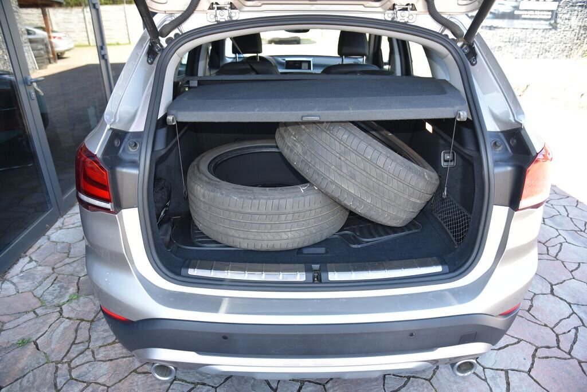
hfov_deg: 73.7
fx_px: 392
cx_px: 294
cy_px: 196
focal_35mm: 24
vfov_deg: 53.2
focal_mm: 24
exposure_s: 1/200
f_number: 4.5
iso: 500
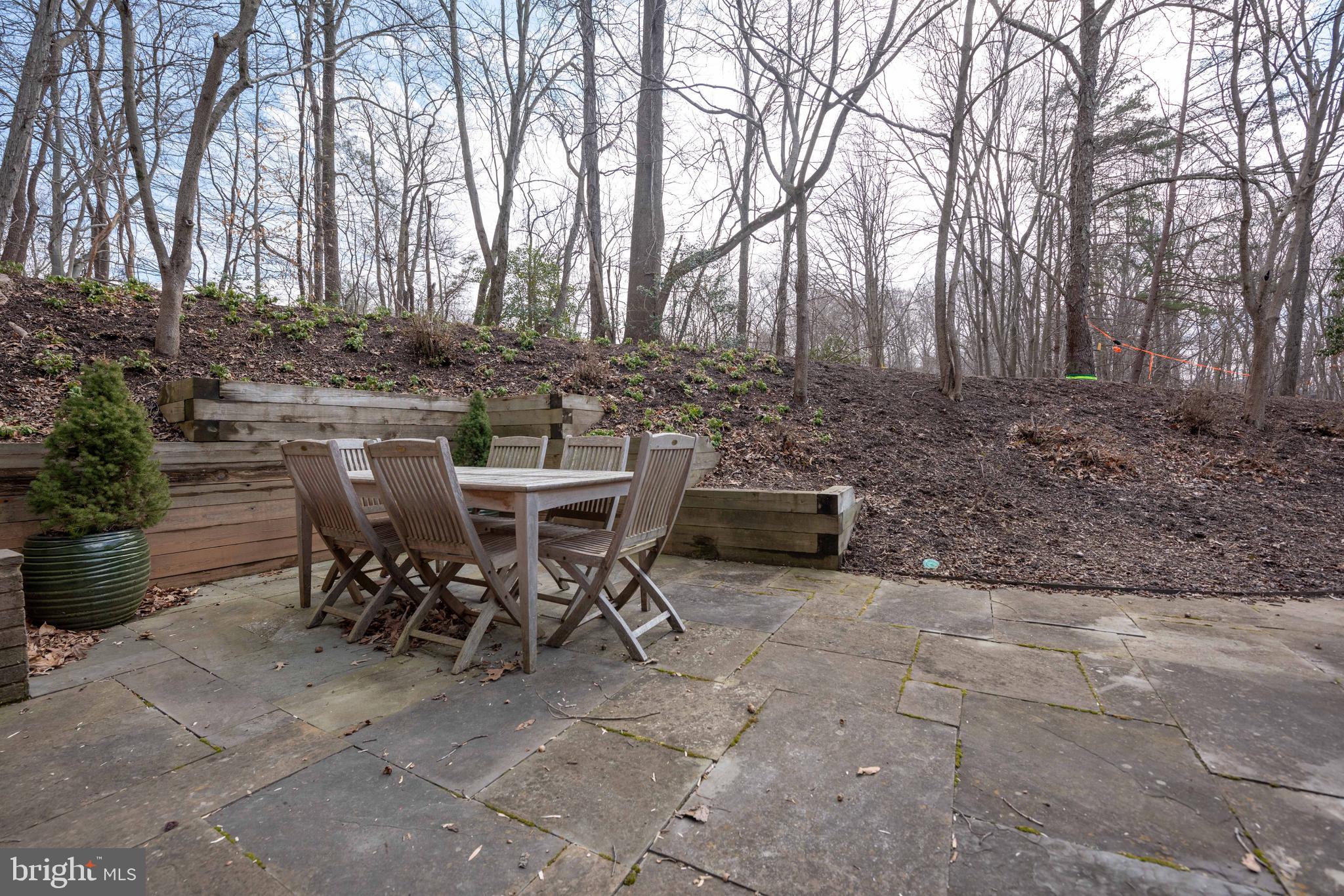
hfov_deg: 104.2
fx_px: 523
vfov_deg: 81.2
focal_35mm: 14
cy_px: 448
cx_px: 672
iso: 200
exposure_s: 1/250
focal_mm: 14
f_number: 5.6
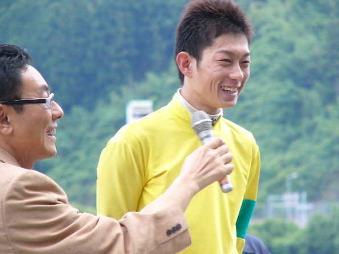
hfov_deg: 6.1
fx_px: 3163
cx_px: 182
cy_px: 134
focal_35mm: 323
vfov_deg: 4.6
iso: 50
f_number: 4
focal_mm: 49.7
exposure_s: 1/100
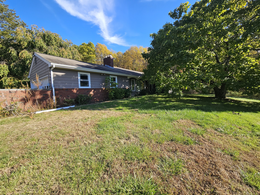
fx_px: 98
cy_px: 98
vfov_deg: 89.9
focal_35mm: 13
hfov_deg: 106.2
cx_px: 130
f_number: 2.2
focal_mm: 2.2
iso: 50
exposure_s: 1/812
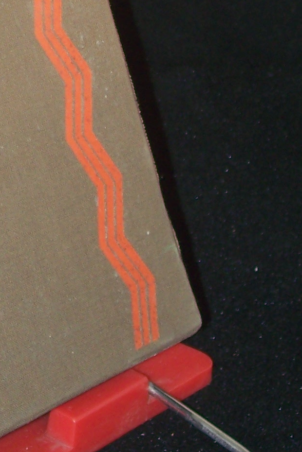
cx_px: -162
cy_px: 8
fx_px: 2114
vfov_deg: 12.1
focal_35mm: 168
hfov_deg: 8.0
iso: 80
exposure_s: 1/80
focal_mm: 8.7
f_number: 3.2
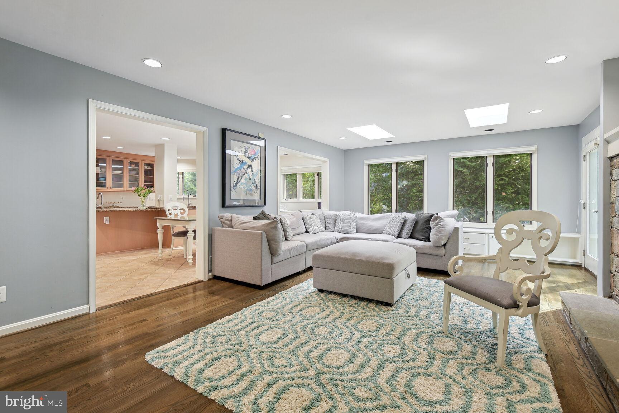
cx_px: 310
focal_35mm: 16
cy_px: 206
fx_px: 275
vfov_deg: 73.7
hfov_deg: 96.7
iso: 400
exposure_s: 1/6
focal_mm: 16
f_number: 8
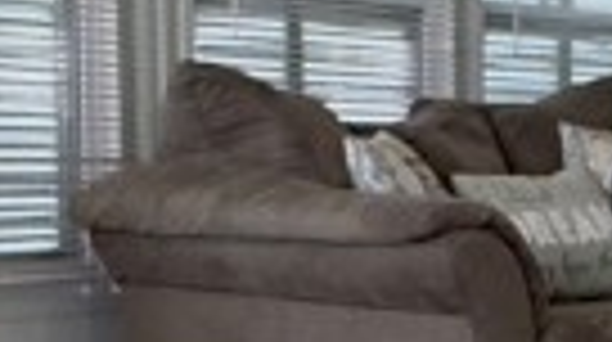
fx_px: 1863
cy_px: 328
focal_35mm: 115
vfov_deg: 10.4
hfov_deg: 18.5
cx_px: 454
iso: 320
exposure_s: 1/120
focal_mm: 2.22
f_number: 2.2
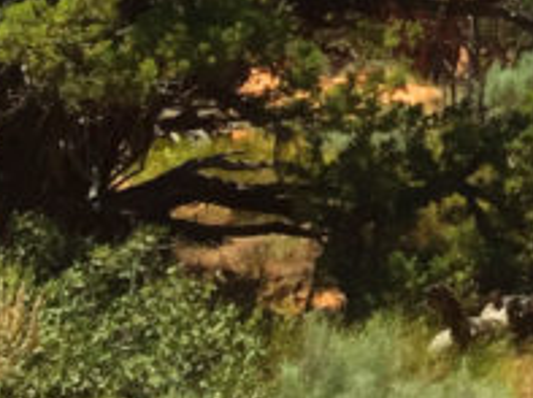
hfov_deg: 11.1
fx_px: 2321
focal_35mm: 151
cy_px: -436
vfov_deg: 9.1
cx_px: 1258
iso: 32
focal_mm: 4.15
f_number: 2.2
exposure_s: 1/3049
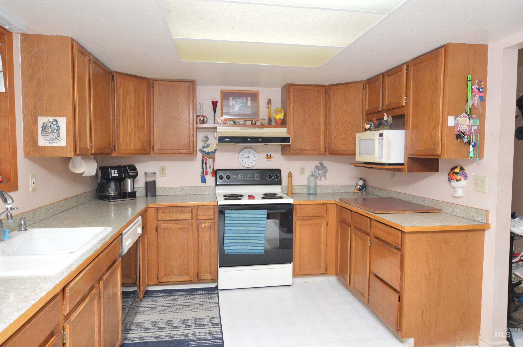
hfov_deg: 77.4
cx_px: 262
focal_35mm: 22
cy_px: 174
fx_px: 327
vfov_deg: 56.1
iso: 4000
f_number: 8
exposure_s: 1/200
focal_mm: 15
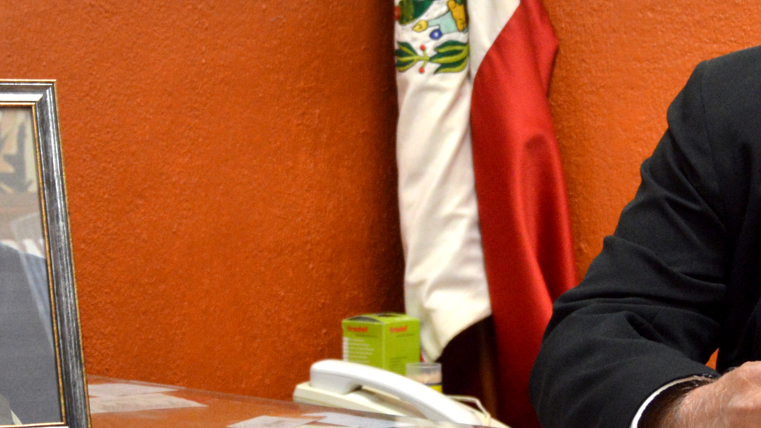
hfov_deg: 16.9
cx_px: 384
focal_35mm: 127
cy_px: -9
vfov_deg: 9.5
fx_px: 2563
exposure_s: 1/30
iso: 640
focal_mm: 26
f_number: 5
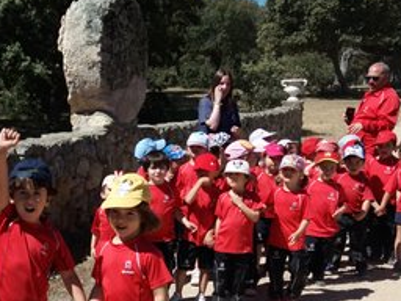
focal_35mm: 70
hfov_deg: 26.8
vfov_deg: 20.7
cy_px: 252
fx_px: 811
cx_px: 39
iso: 64
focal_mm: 3.7
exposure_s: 1/1873
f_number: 1.9
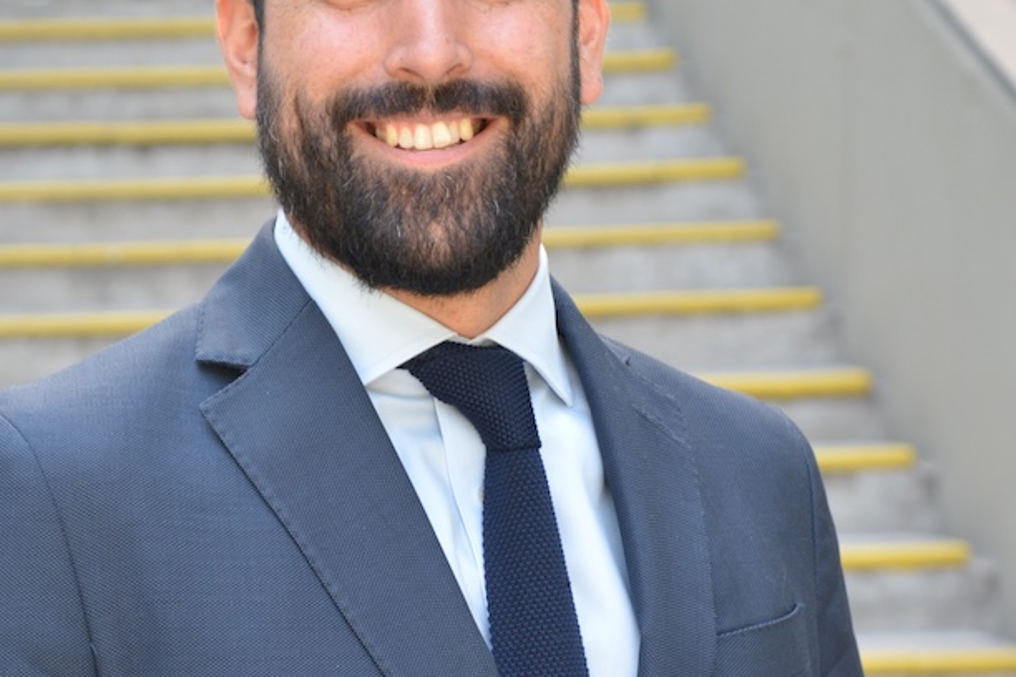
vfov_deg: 9.0
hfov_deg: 13.4
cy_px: 270
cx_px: 405
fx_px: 4318
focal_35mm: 153
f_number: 4.8
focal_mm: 52
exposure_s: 1/100
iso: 400
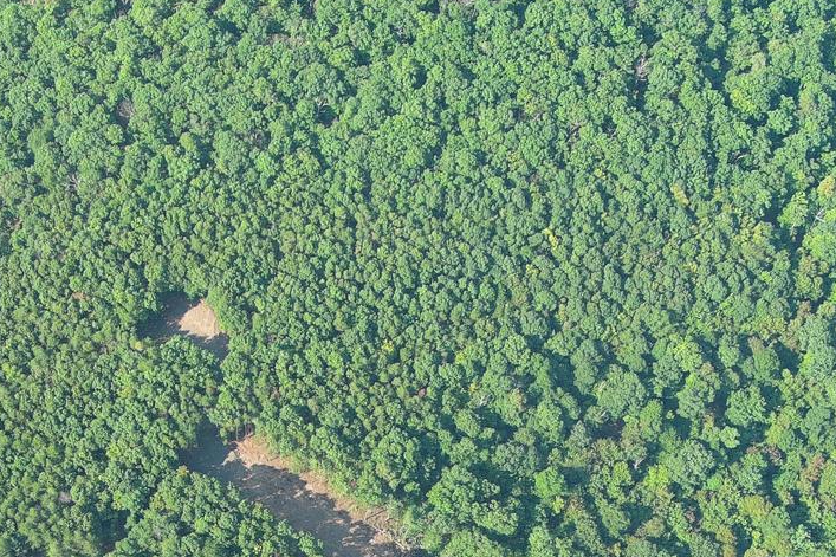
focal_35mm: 84
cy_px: 664
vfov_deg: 15.7
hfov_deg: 24.2
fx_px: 1950
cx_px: 337
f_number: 2.8
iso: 100
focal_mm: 10.57
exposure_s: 1/275
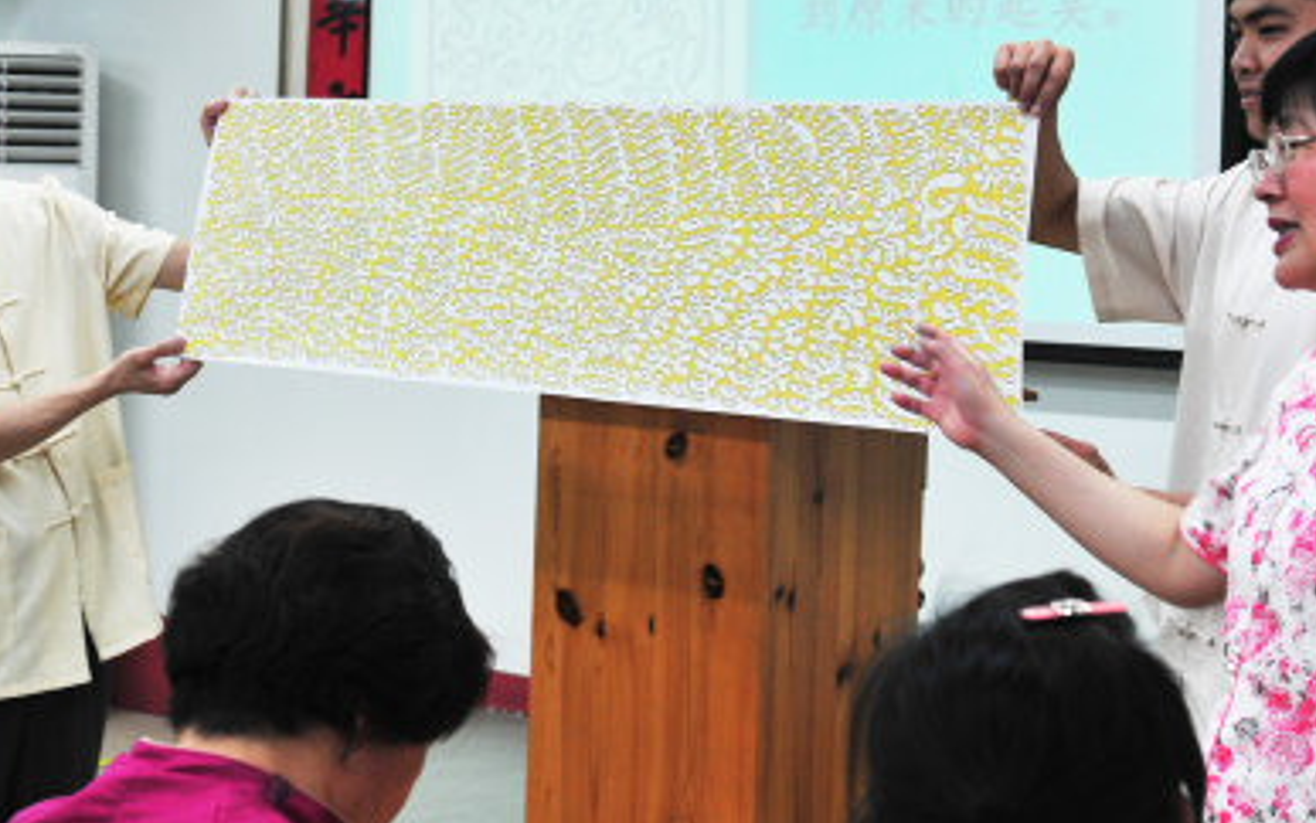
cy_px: 221
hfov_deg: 23.8
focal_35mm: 87
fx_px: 3121
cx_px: 646
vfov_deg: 15.0
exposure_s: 1/60
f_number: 4
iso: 250
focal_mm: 32
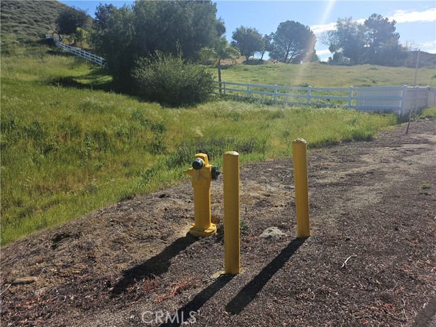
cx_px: 218
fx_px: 302
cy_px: 164
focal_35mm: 24
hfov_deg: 71.6
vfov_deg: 56.8
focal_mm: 5
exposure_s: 1/3850
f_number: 1.8
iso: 50
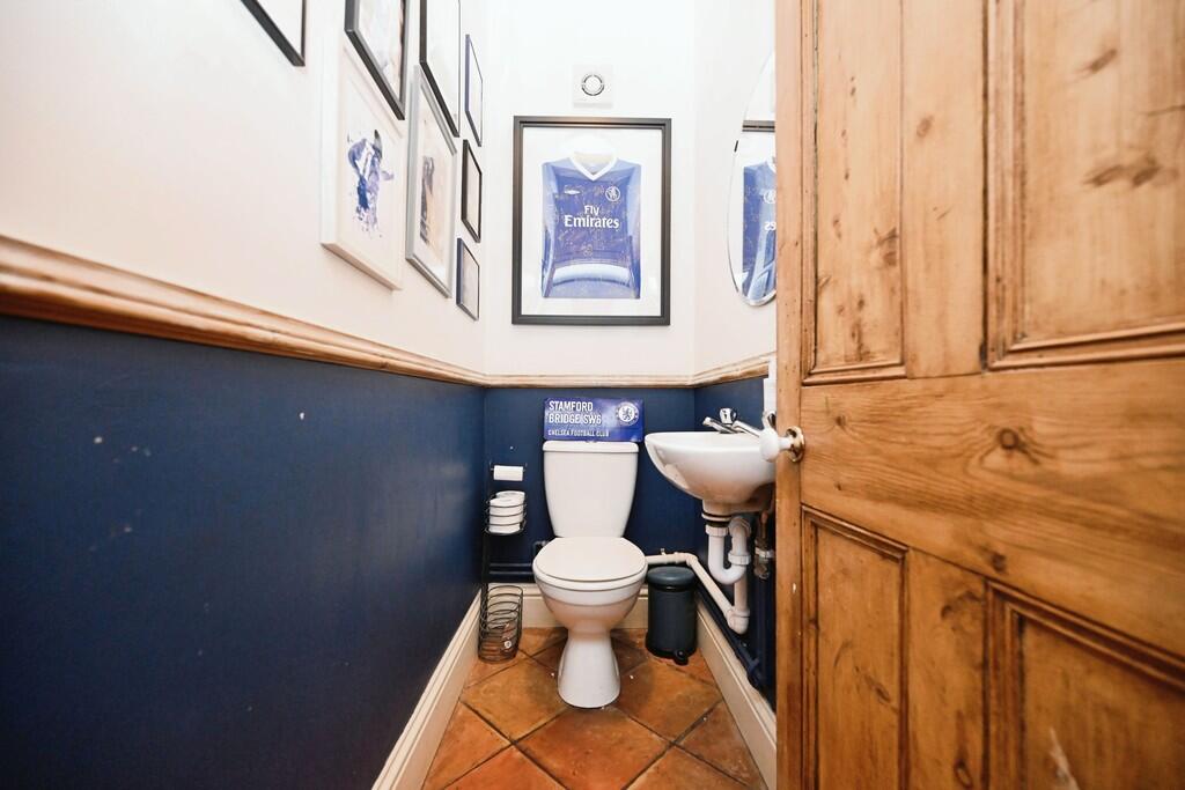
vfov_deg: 81.2
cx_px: 592
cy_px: 395
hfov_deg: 104.2
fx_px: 461
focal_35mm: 14
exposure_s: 1/60
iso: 4000
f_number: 4
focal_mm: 14
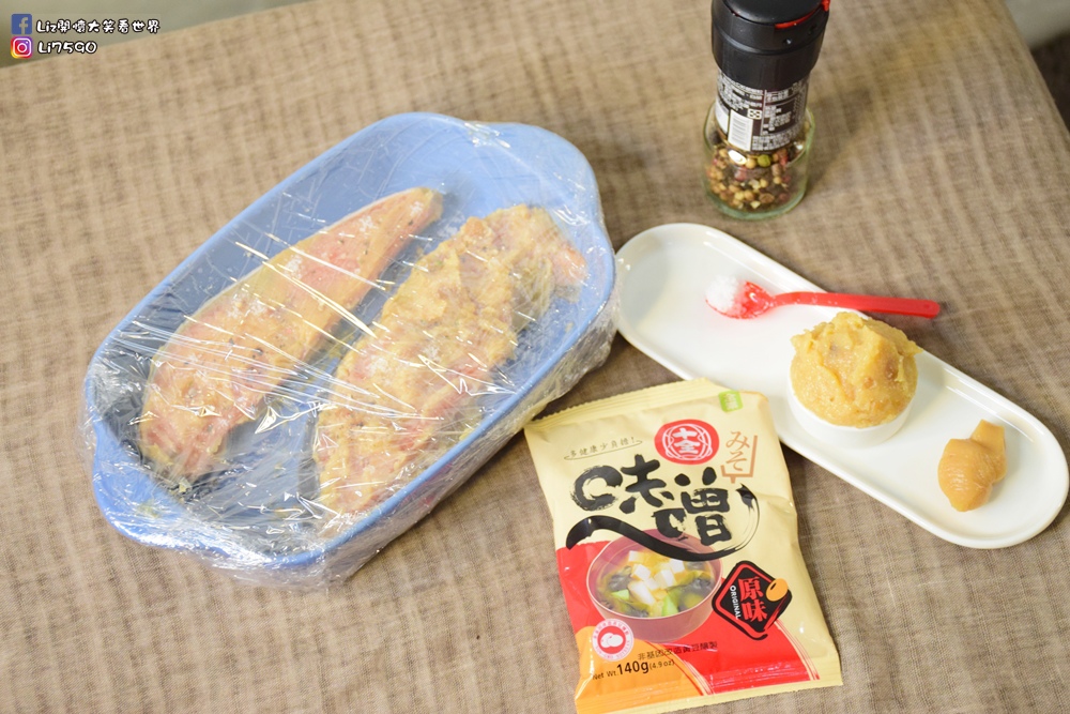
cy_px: 357
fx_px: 2229
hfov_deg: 27.0
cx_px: 535
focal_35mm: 75
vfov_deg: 18.2
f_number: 5.6
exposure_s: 1/125
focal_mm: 50
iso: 1600
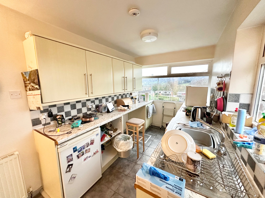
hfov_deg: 102.1
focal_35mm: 14
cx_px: 132
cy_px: 99
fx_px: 107
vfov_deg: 85.7
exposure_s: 1/50
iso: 500
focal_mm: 2.22
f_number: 2.2
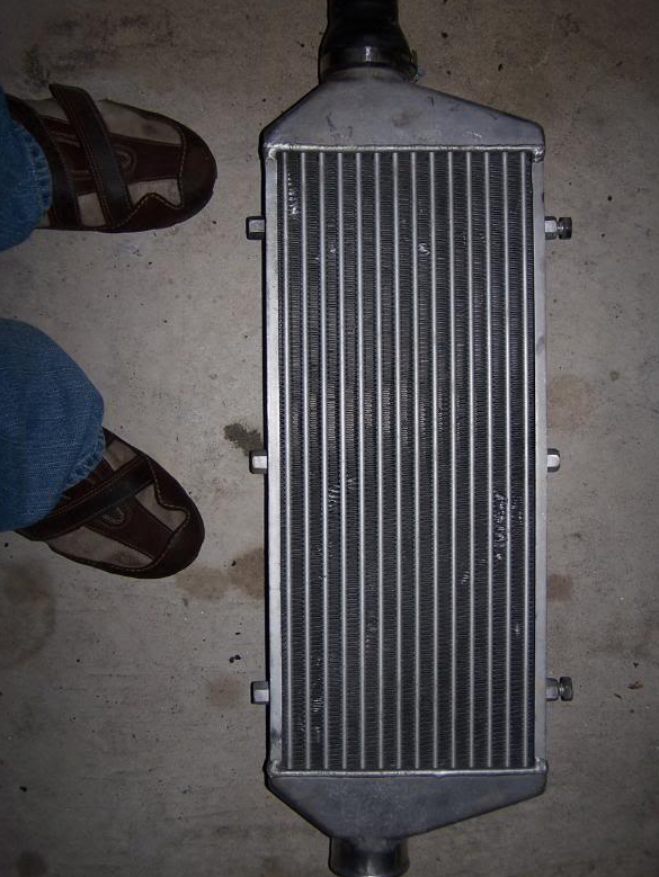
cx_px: 332
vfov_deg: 47.8
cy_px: 442
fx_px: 989
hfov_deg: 36.8
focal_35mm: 39
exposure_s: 1/60
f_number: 2.8
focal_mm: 6.3
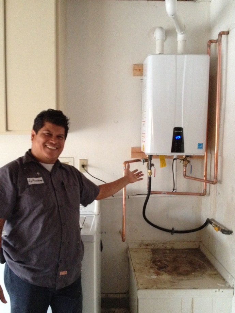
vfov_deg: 49.0
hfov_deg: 37.7
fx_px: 344
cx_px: 112
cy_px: 162
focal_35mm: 38
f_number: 2.4
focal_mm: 4.28
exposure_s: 1/15
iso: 400
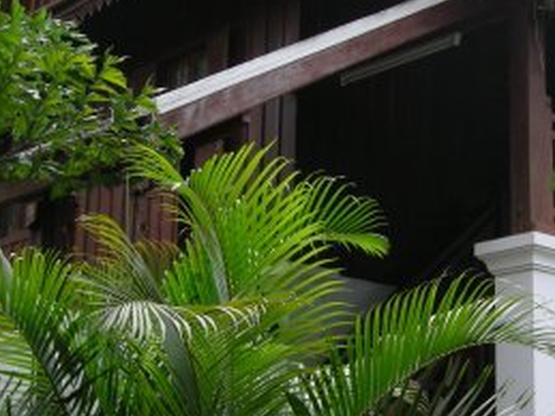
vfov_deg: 16.6
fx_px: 1426
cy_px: 259
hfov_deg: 21.6
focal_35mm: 89
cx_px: 486
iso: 64
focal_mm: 7.5
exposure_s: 1/173
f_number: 4.3
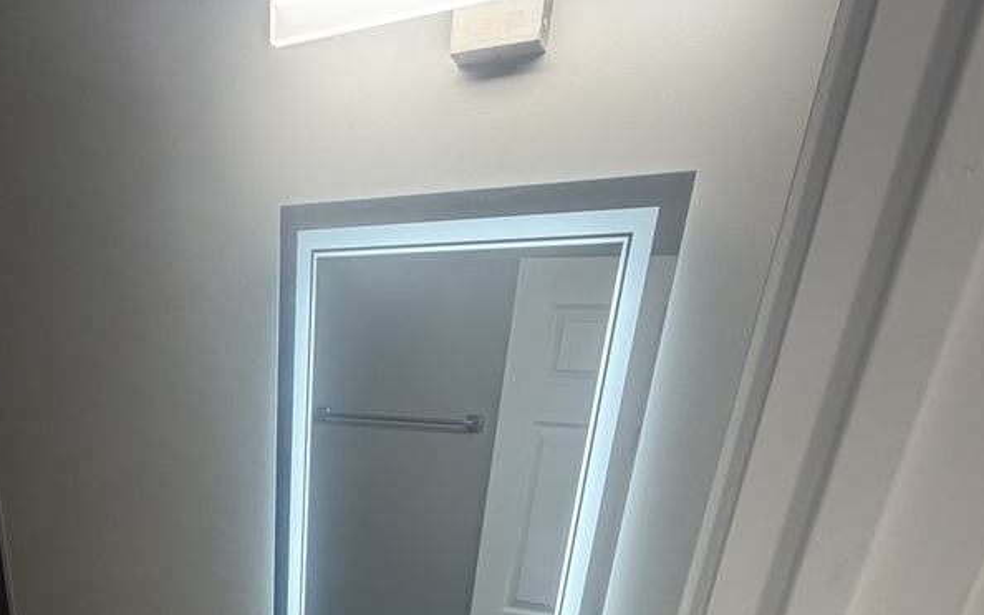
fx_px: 724
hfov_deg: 66.5
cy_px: 733
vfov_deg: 36.1
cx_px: 326
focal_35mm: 27
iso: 200
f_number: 2.2
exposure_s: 1/120
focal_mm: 2.22
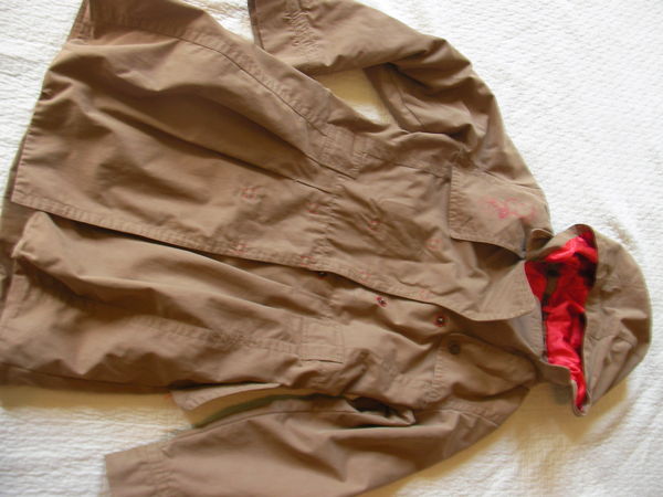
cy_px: 248
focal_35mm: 41
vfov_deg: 35.1
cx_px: 332
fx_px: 785
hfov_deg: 45.8
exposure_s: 1/9.4
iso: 100
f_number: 3.5
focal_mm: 6.3
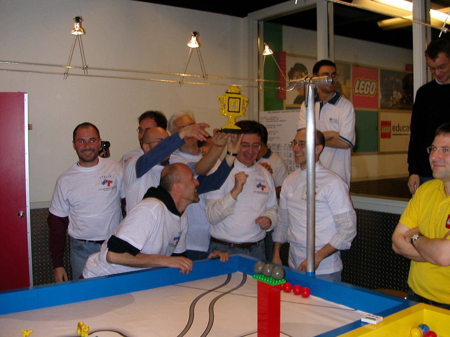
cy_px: 168
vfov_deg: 38.7
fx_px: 481
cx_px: 225
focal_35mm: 37
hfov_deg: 50.1
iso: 100
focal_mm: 5.6
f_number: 2.7
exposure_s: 1/59.9
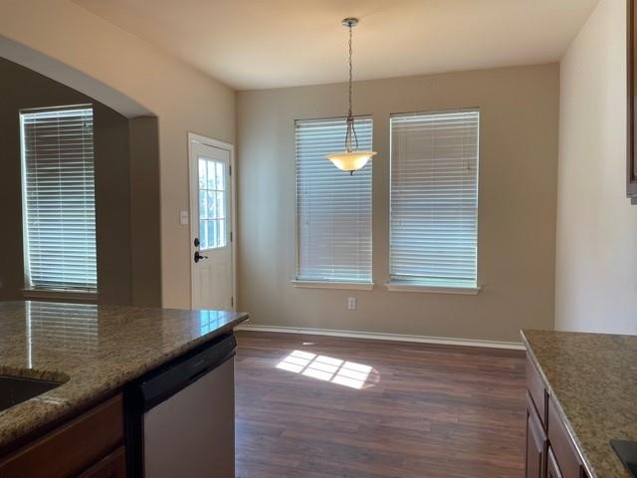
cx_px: 318
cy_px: 239
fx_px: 478
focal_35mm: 26
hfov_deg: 67.3
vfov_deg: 53.1
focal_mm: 4.2
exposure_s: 1/120
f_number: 1.6
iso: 50
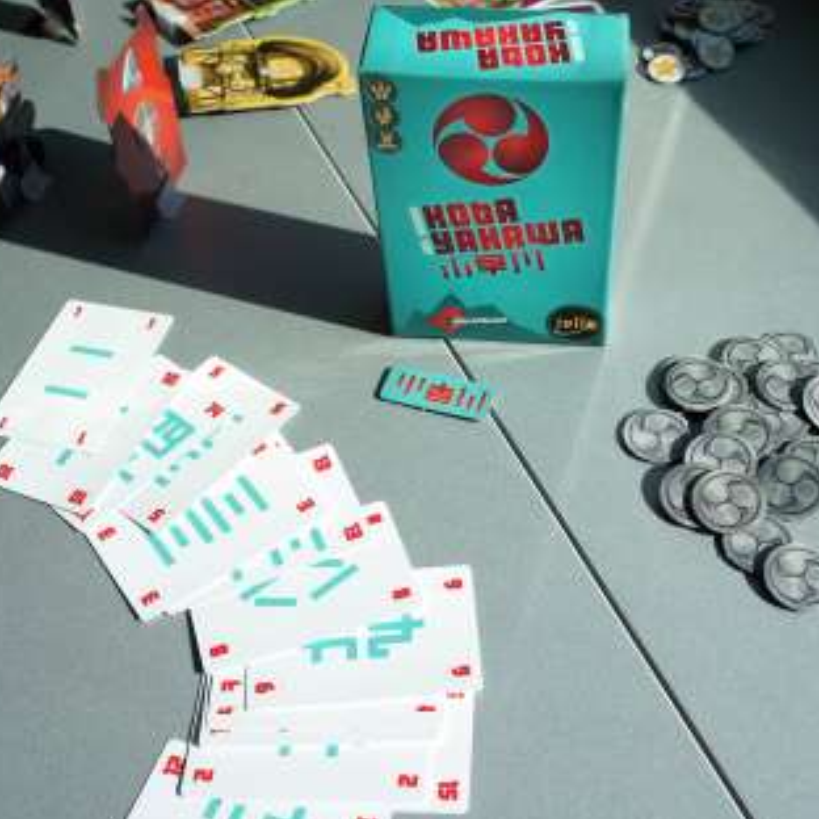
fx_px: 1151
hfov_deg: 39.1
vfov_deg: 39.2
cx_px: 465
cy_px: 415
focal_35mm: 43
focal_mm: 22
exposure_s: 1/400
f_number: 6.3
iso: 200
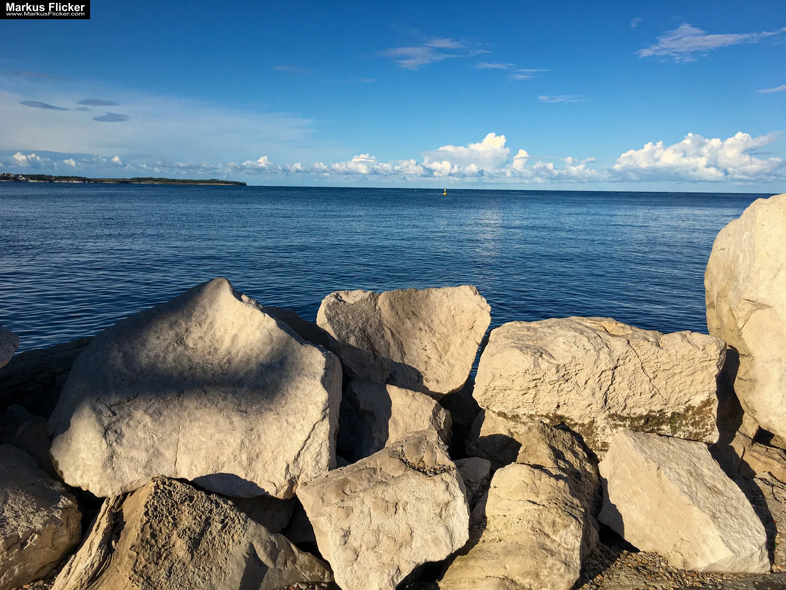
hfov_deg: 61.7
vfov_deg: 48.2
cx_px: 393
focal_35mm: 29
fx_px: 658
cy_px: 295
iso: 25
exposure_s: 1/2300
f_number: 2.2
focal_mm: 4.15
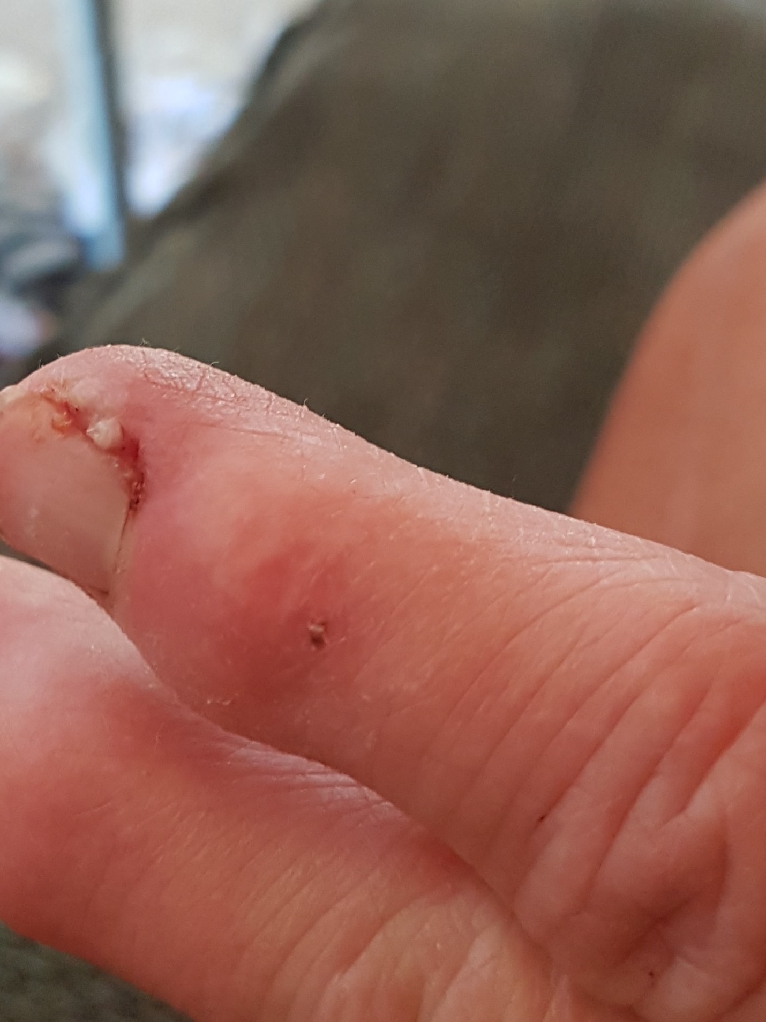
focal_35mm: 27
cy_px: 523
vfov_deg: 65.3
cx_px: 375
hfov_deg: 51.3
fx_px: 797
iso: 200
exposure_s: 1/40
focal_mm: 4.2
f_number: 1.7
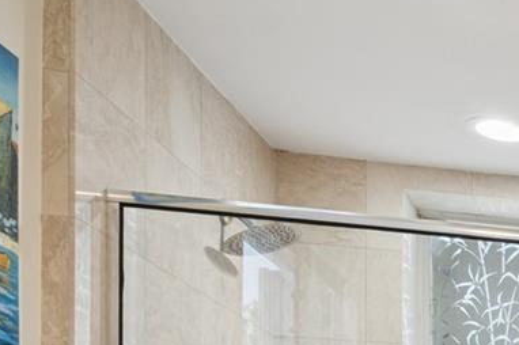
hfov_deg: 19.0
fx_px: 965
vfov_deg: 17.4
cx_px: 1030
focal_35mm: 67
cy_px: 574
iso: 250
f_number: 8
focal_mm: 16
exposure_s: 1/15
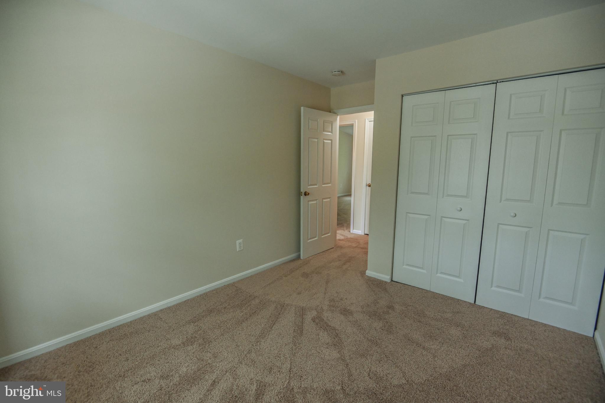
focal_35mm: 16
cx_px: 302
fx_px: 269
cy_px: 202
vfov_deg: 73.7
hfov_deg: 96.7
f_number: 4
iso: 1250
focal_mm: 16
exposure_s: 1/125
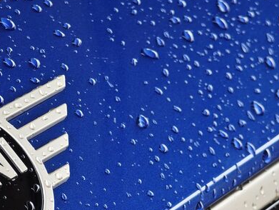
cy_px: 208
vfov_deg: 5.7
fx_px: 2114
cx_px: 9
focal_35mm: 262
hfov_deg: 7.5
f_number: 2.5
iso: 320
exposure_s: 1/120
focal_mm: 19.4
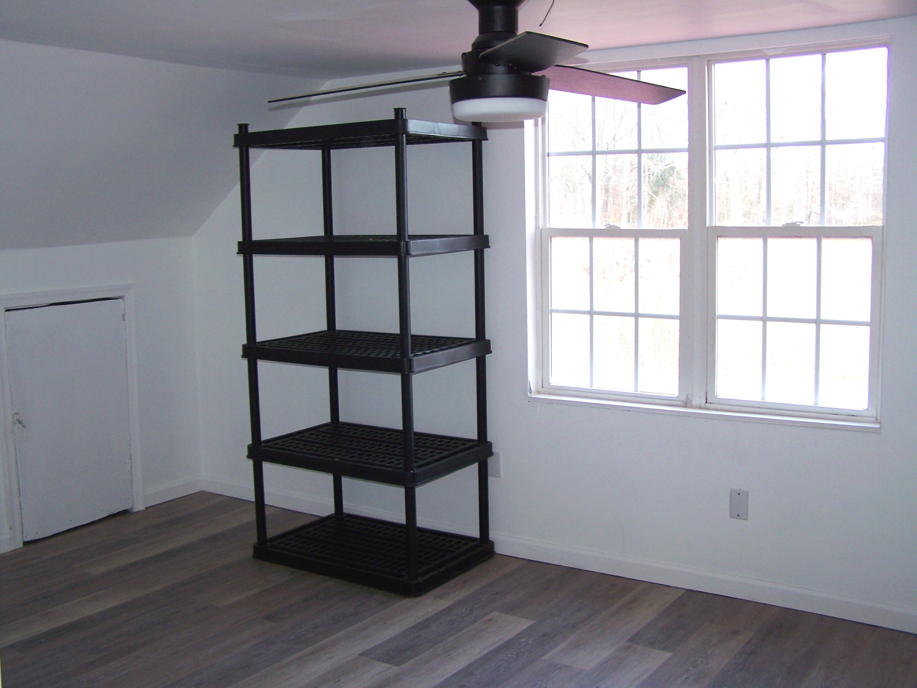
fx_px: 1007
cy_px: 344
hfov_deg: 49.0
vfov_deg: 37.7
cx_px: 458
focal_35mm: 38
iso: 80
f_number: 2.8
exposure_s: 1/60
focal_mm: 6.3
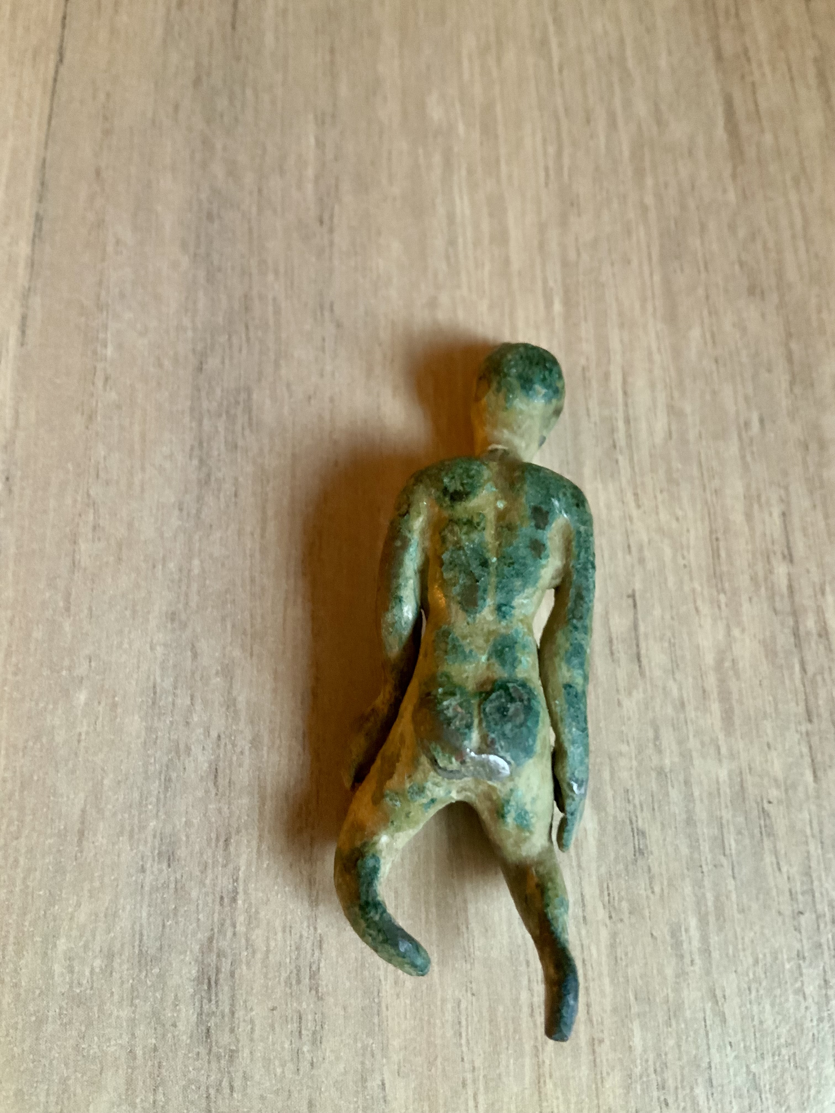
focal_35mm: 29
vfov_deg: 61.7
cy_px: 556
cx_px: 418
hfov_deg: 48.2
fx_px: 933
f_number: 1.8
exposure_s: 1/33
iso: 320
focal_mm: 3
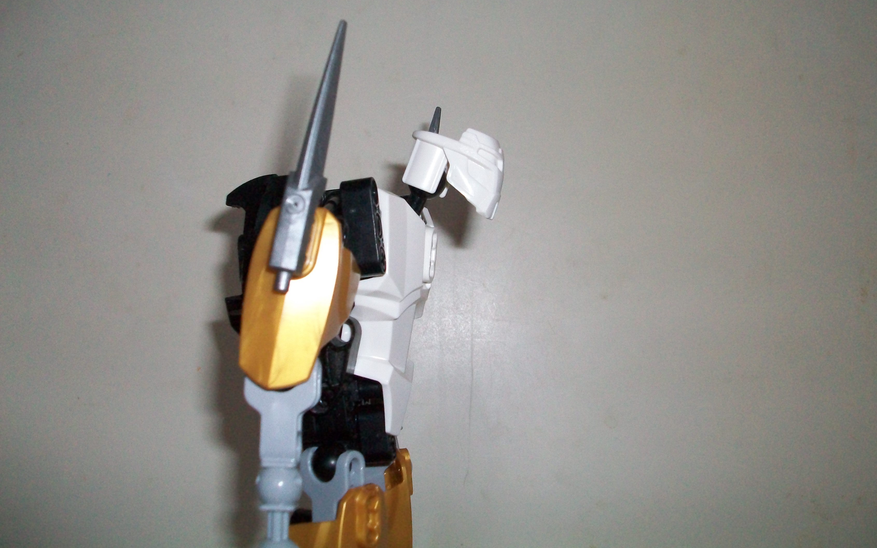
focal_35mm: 37
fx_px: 884
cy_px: 218
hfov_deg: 52.7
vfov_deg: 34.3
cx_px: 442
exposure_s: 1/125
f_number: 2.8
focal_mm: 5.7
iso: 200
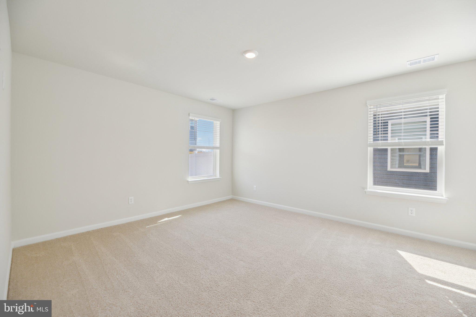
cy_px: 158
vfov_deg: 81.2
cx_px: 238
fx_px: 185
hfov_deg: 104.2
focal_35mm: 14
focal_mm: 14
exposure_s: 1/160
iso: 400
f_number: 6.3
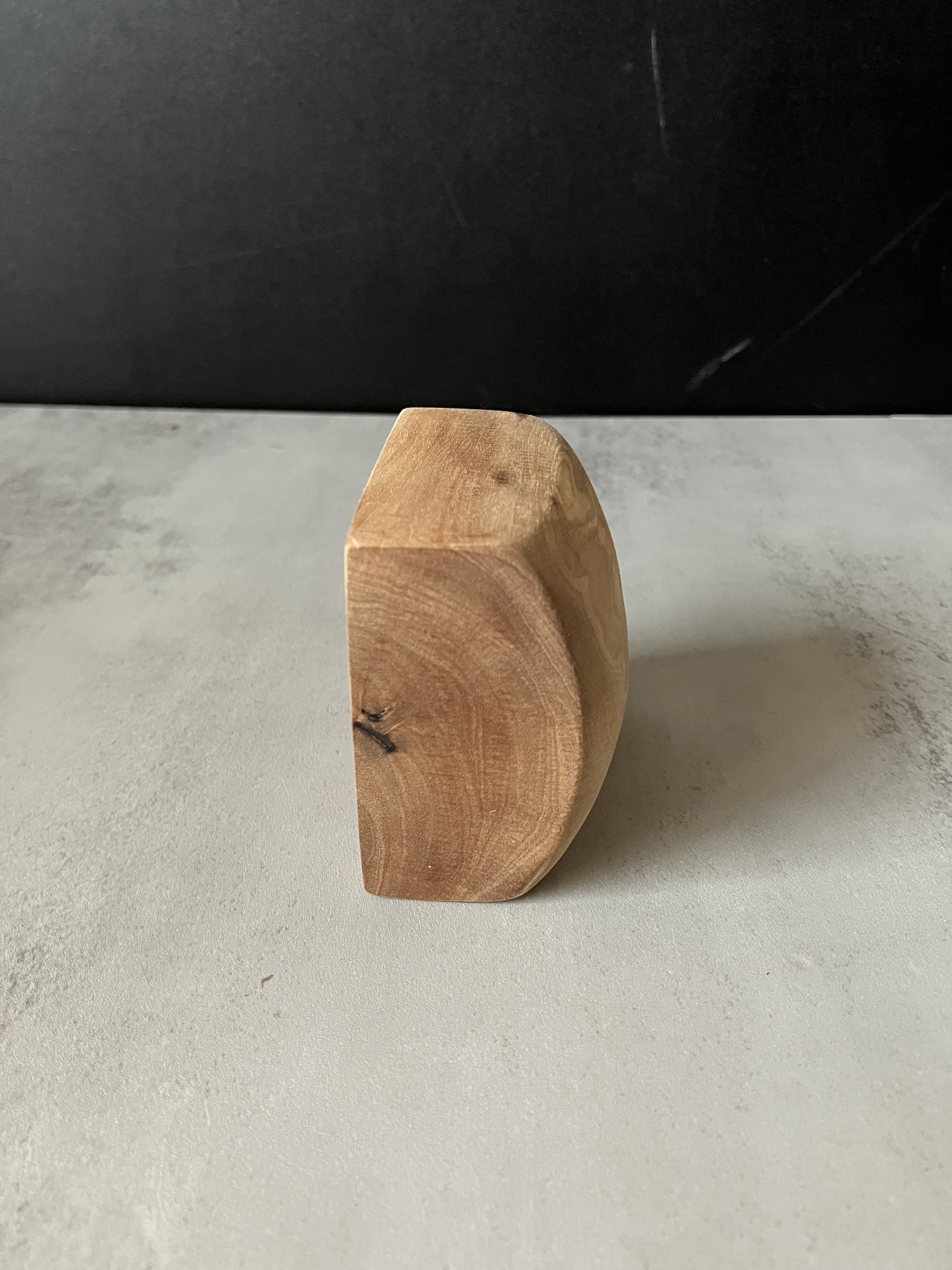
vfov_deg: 63.4
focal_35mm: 28
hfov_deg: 49.7
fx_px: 1027
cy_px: 635
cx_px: 476
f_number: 1.8
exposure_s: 1/53
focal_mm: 3.99
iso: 320
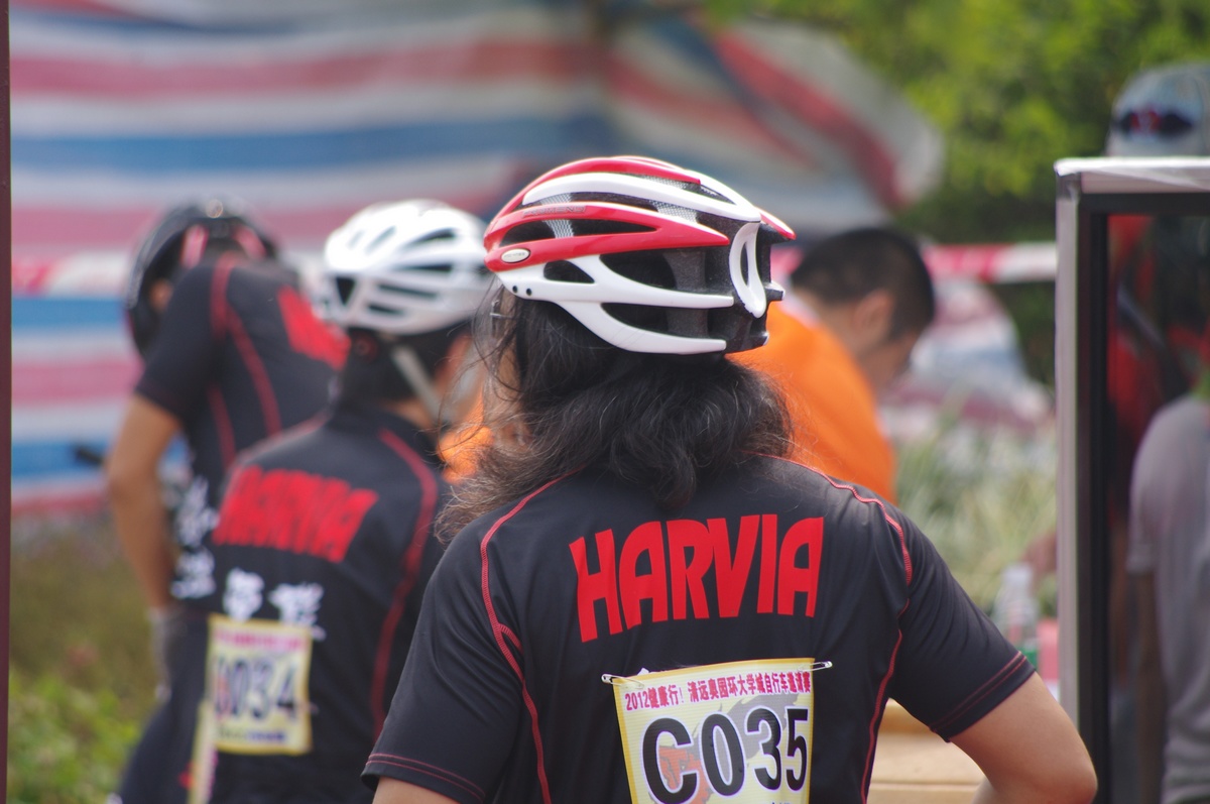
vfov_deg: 3.0
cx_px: 605
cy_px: 402
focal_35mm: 450
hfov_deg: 4.6
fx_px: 15106
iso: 200
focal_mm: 300
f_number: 5.8
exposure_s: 1/320
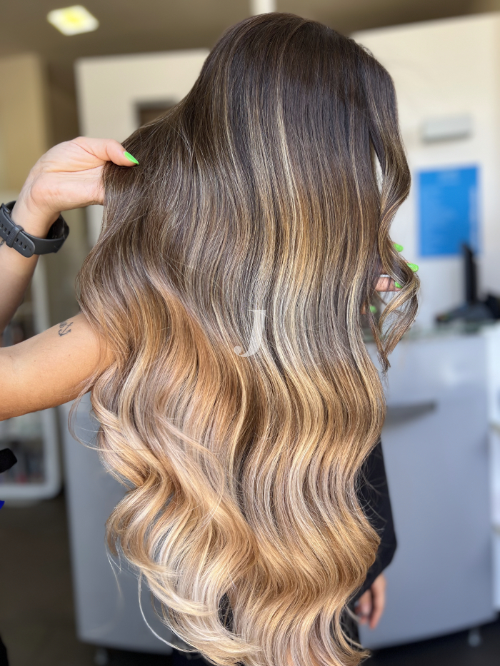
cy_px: 333
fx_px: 501
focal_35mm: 26
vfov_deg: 67.3
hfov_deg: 53.1
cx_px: 250
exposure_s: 1/183
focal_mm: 5.7
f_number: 1.5
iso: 40
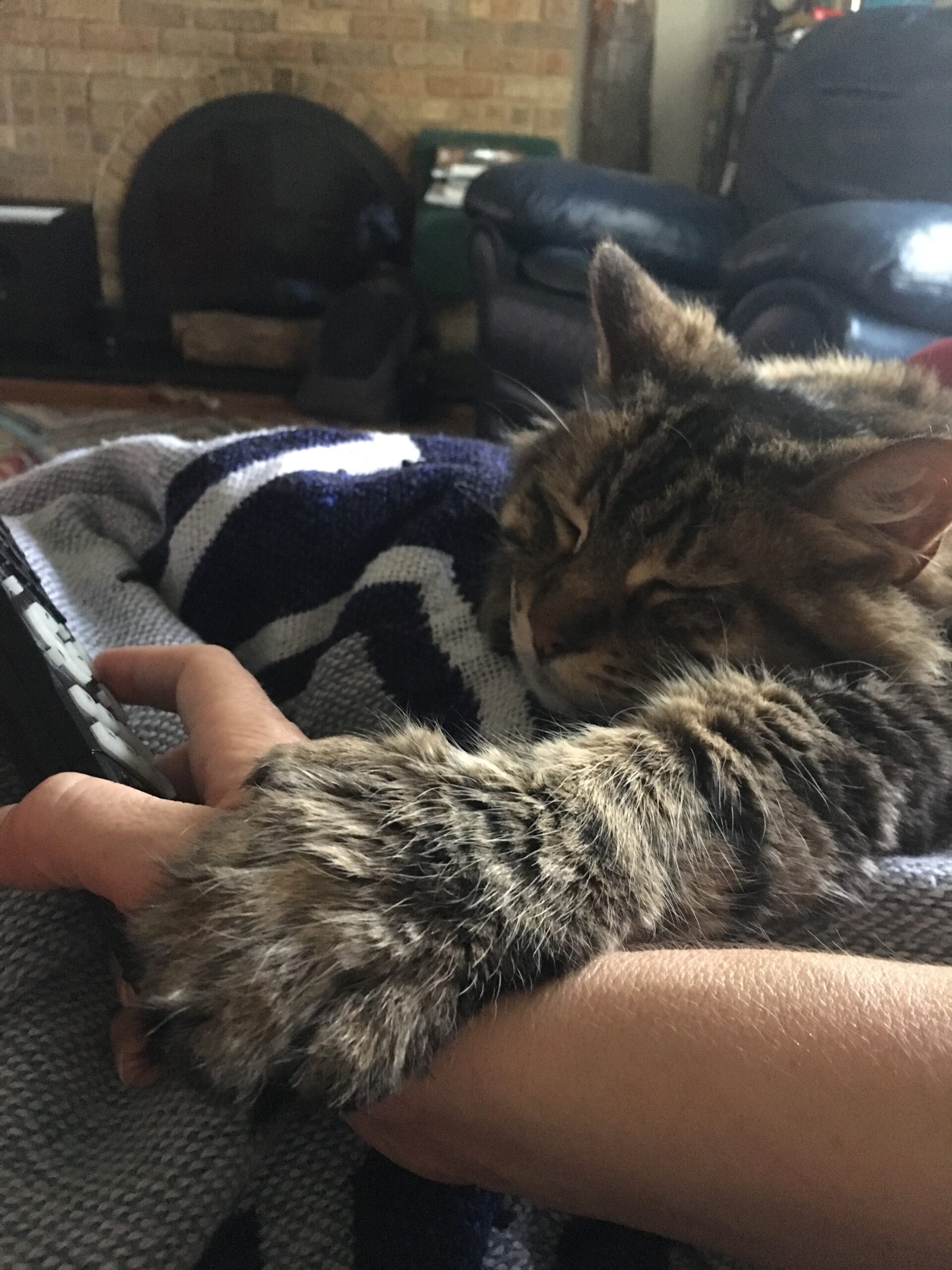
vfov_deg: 61.7
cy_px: 635
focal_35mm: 29
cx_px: 476
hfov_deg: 48.2
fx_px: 1063
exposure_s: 1/15
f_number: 2.2
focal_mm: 4.15
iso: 320
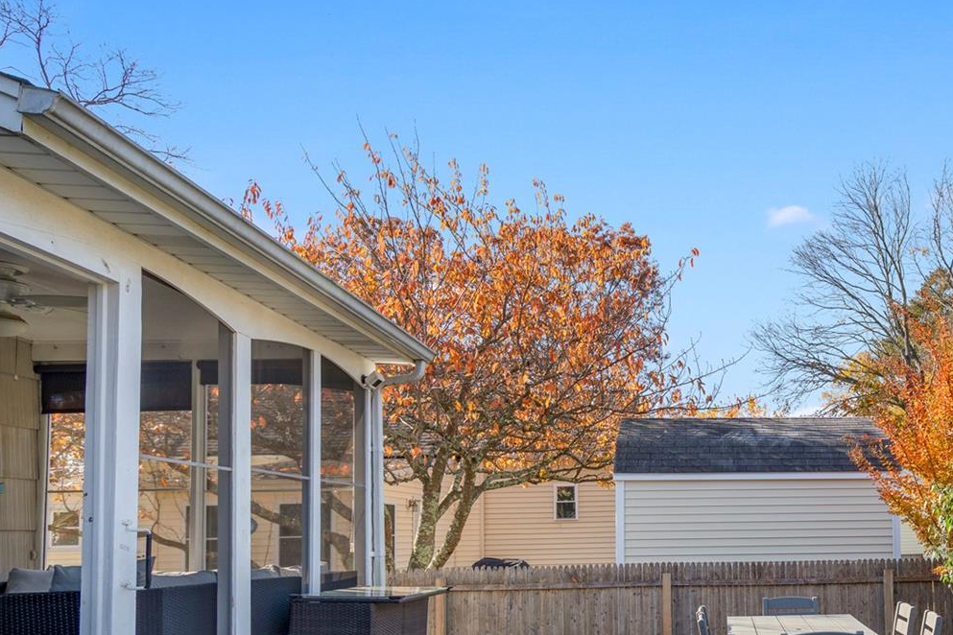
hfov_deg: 53.6
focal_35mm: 33
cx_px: 755
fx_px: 874
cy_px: 483
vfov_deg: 38.8
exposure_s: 1/200
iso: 100
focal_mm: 16
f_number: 5.6
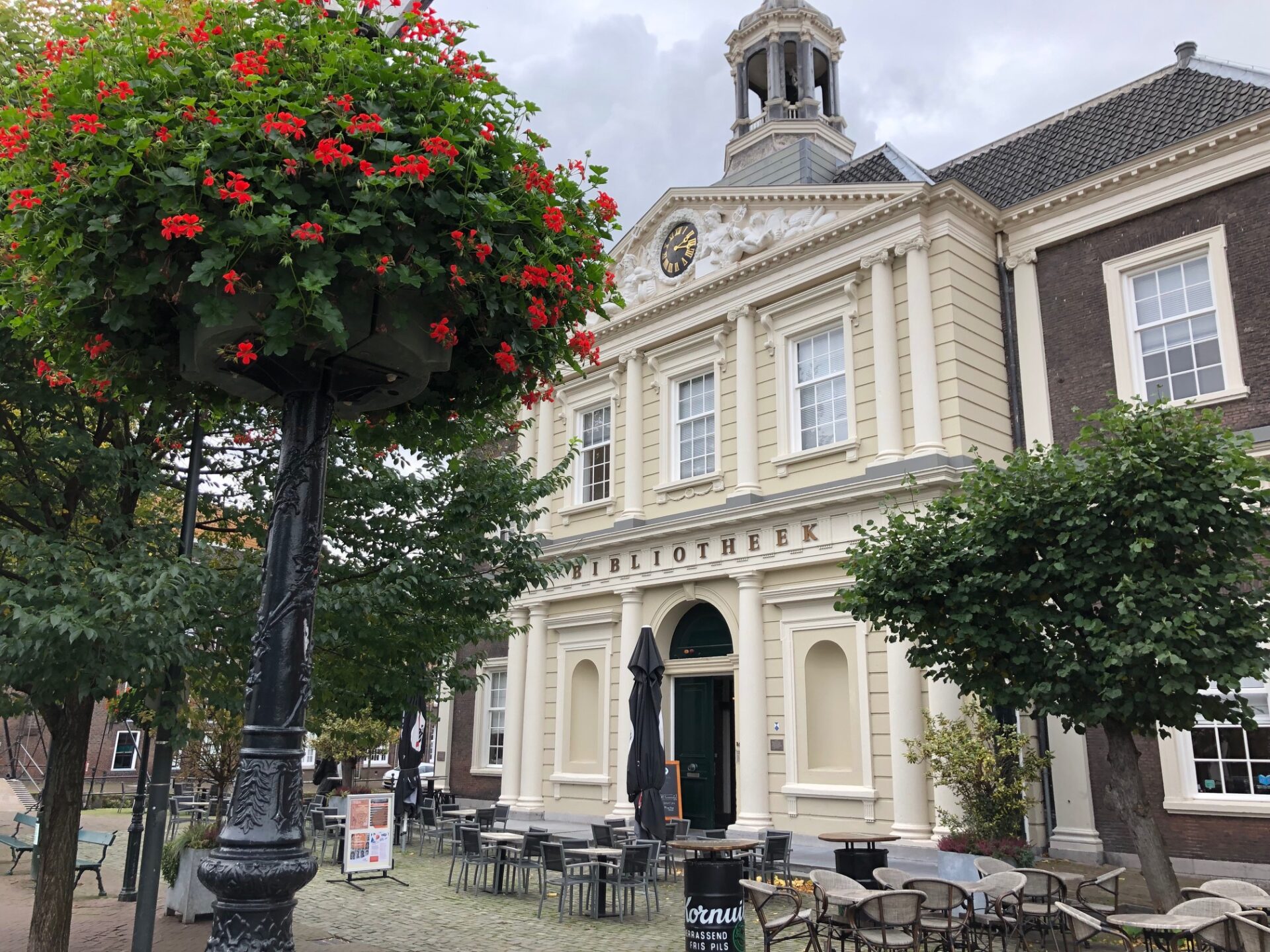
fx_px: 1027
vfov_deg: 49.7
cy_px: 476
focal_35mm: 28
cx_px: 635
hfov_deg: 63.4
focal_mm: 3.99
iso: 20
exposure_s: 1/318
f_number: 1.8
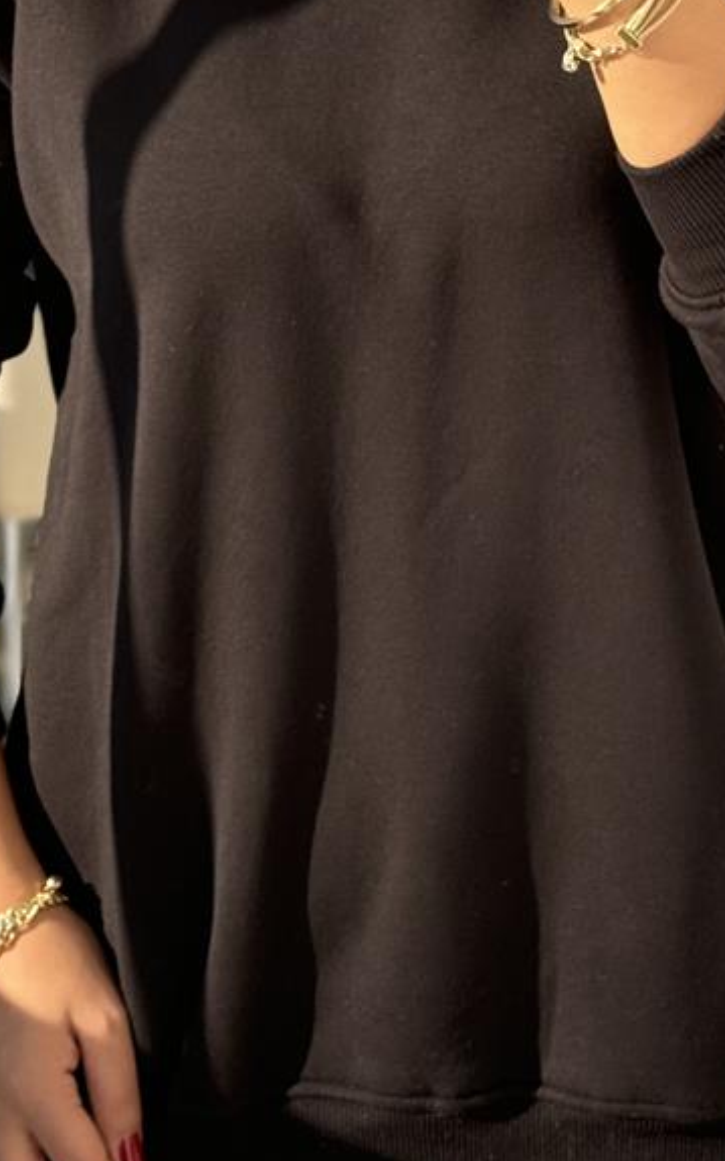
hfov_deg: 11.1
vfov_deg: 17.6
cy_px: 270
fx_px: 3733
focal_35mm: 118
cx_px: 467
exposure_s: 1/593
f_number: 1.78
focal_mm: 6.76
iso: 64
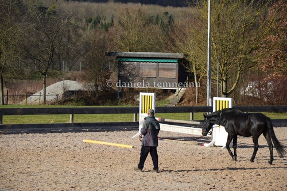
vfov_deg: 8.7
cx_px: 144
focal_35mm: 158
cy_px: 96
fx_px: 1254
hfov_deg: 13.1
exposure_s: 1/1600
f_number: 5.6
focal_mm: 105
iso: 400
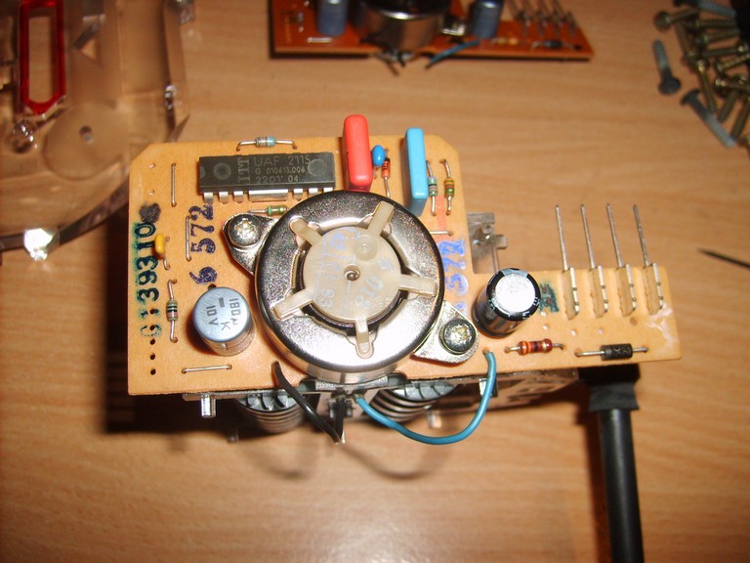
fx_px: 758
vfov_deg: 40.7
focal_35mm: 35
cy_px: 282
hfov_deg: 52.6
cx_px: 375
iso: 100
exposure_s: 1/45
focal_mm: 5.8
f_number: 2.8
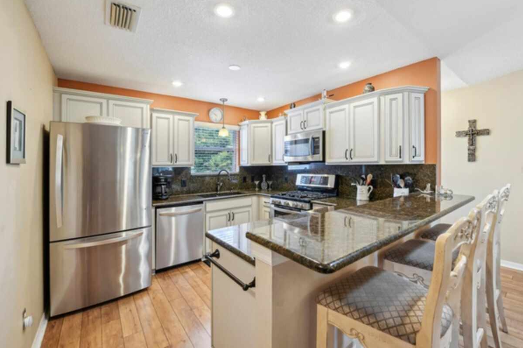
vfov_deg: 77.2
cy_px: 170
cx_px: 272
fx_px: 218
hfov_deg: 100.4
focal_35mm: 15
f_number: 8
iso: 400
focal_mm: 14
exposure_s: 1/8
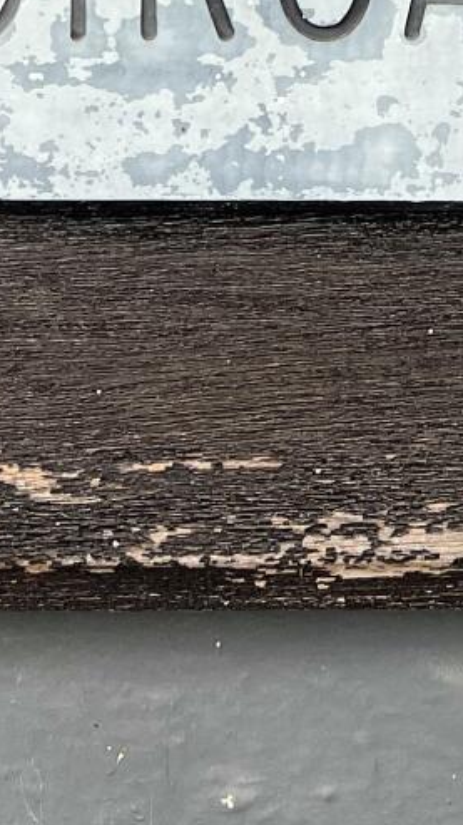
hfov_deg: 10.4
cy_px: -433
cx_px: 515
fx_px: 2512
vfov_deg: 16.8
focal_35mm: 115
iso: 50
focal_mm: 5.7
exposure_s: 1/304
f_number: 1.5
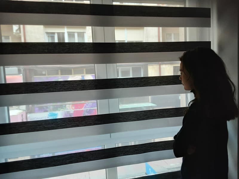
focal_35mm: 27
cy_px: 90
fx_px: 186
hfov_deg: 65.3
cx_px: 120
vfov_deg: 51.4
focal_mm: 2.91
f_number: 1.9
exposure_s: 1/50
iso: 100
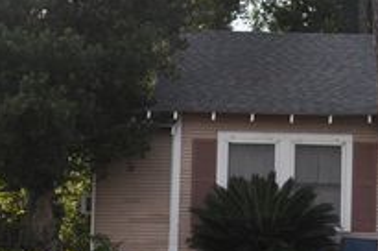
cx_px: 365
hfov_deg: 15.7
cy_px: 140
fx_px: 1344
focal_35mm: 128
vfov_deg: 10.7
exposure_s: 1/200
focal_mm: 35
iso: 200
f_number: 10
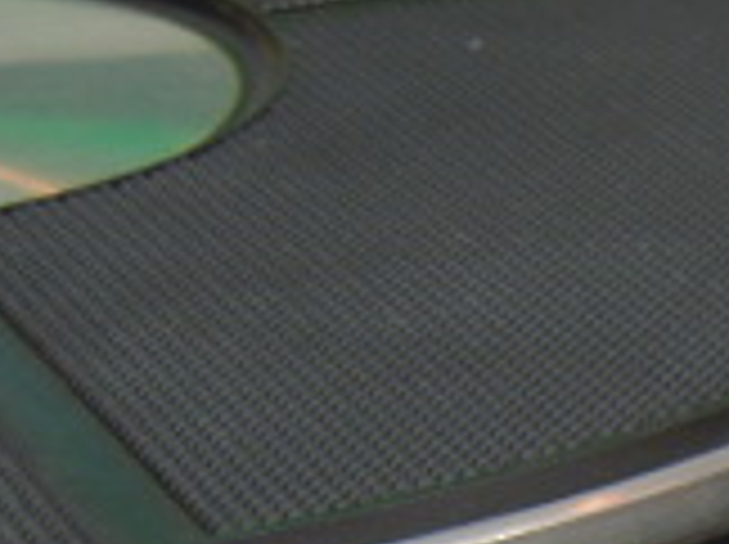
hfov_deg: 9.2
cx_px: 1296
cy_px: 1007
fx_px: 4332
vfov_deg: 7.0
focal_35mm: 206
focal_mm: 9.3
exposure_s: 1/4
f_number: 3.9
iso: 100
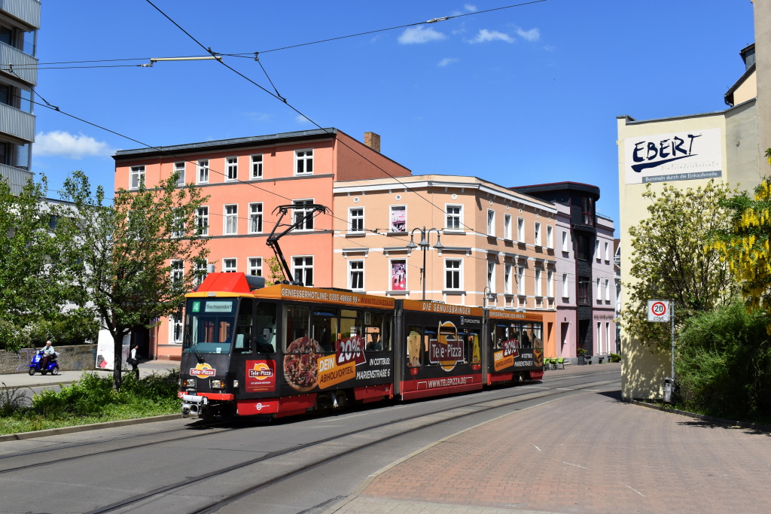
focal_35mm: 40
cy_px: 257
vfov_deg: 33.0
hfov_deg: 47.9
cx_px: 386
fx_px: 867
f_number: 11
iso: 200
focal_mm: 27
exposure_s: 1/500
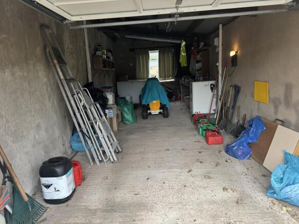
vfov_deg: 56.8
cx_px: 150
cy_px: 112
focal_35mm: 24
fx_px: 207
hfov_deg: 71.6
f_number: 1.78
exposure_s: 1/60
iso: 400
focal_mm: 6.76
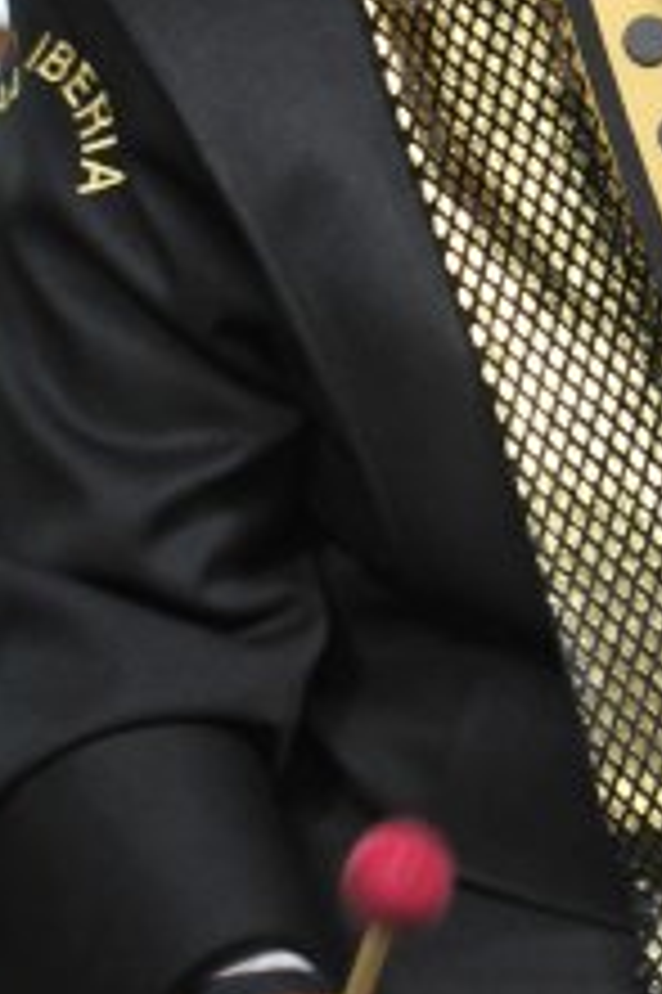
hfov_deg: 2.6
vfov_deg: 3.9
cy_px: 301
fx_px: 14613
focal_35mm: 529
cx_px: 714
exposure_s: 1/160
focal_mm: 130
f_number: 2.8
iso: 800
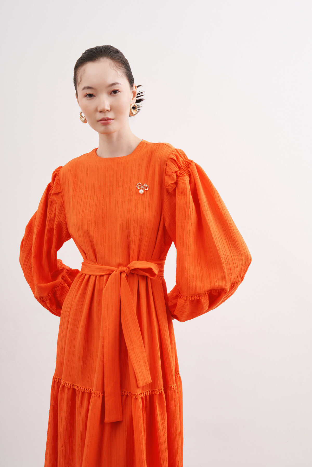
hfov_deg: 21.9
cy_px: 234
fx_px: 806
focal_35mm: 62
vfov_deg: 32.4
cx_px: 156
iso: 400
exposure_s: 1/160
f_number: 11
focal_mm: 62
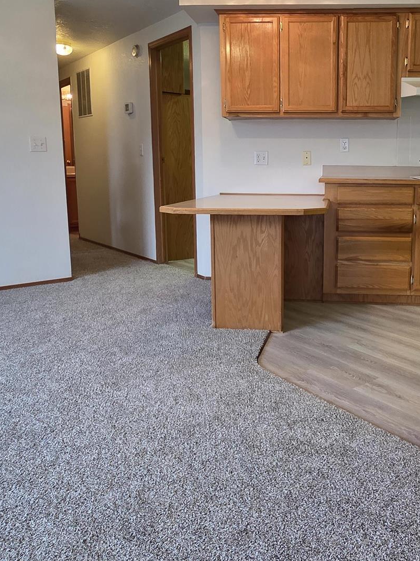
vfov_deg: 63.1
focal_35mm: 28
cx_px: 299
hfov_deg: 48.4
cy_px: 238
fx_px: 453
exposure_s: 1/60
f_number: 2.2
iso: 200
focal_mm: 2.2
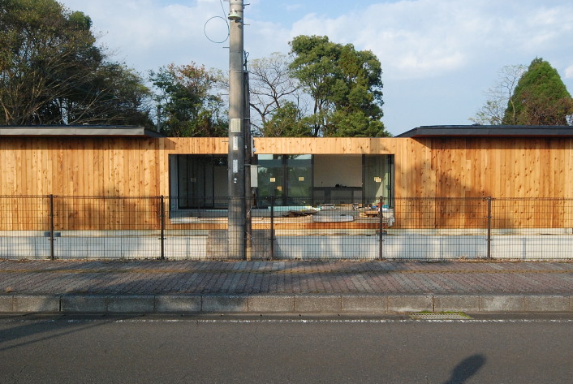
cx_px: 304
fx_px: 542
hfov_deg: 55.7
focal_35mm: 34
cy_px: 201
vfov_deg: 39.0
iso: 1000
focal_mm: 20
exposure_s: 1/160
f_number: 22
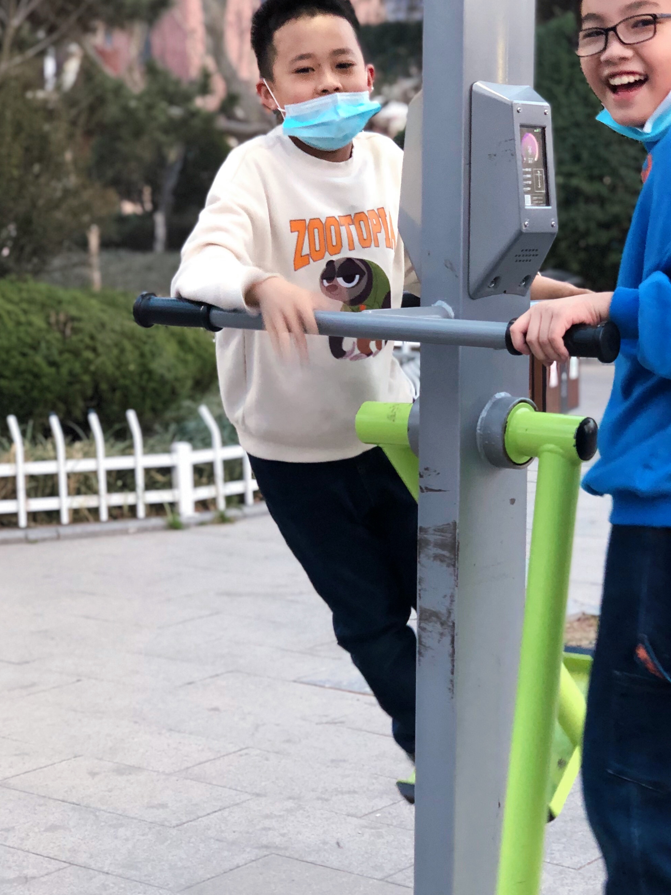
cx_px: 474
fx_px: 2067
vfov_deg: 24.4
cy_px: 457
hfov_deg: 18.4
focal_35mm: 80
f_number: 2.4
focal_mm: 6
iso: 125
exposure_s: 1/33
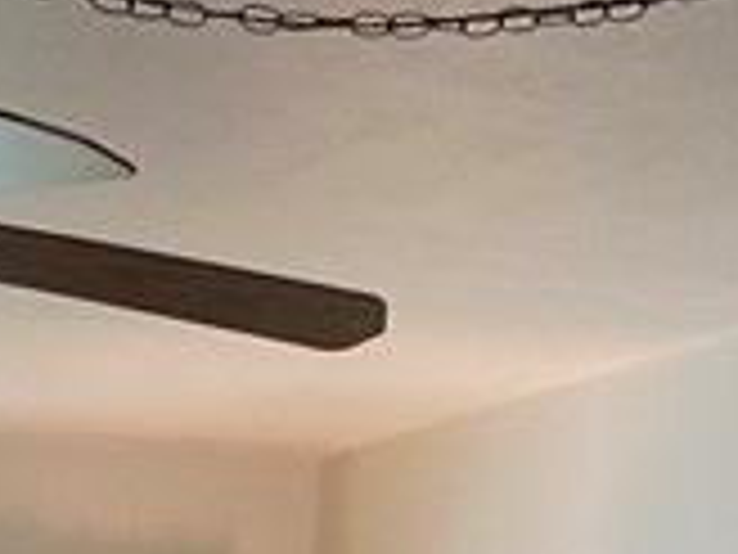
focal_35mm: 162
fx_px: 3454
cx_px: -108
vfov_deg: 8.0
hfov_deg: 12.0
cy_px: 1585
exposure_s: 1/60
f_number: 1.8
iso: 64
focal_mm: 4.25
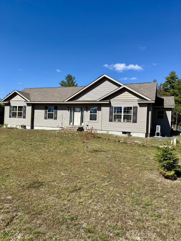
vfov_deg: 71.6
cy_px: 120
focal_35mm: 24
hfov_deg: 56.8
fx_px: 167
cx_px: 90
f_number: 1.78
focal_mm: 6.76
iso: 80
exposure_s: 1/5319
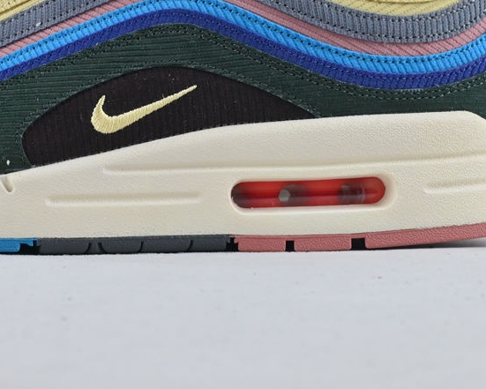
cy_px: 63
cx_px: 83
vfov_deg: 16.6
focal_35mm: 92
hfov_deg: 20.5
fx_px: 1324
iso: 1000
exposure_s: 1/160
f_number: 10
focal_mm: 30
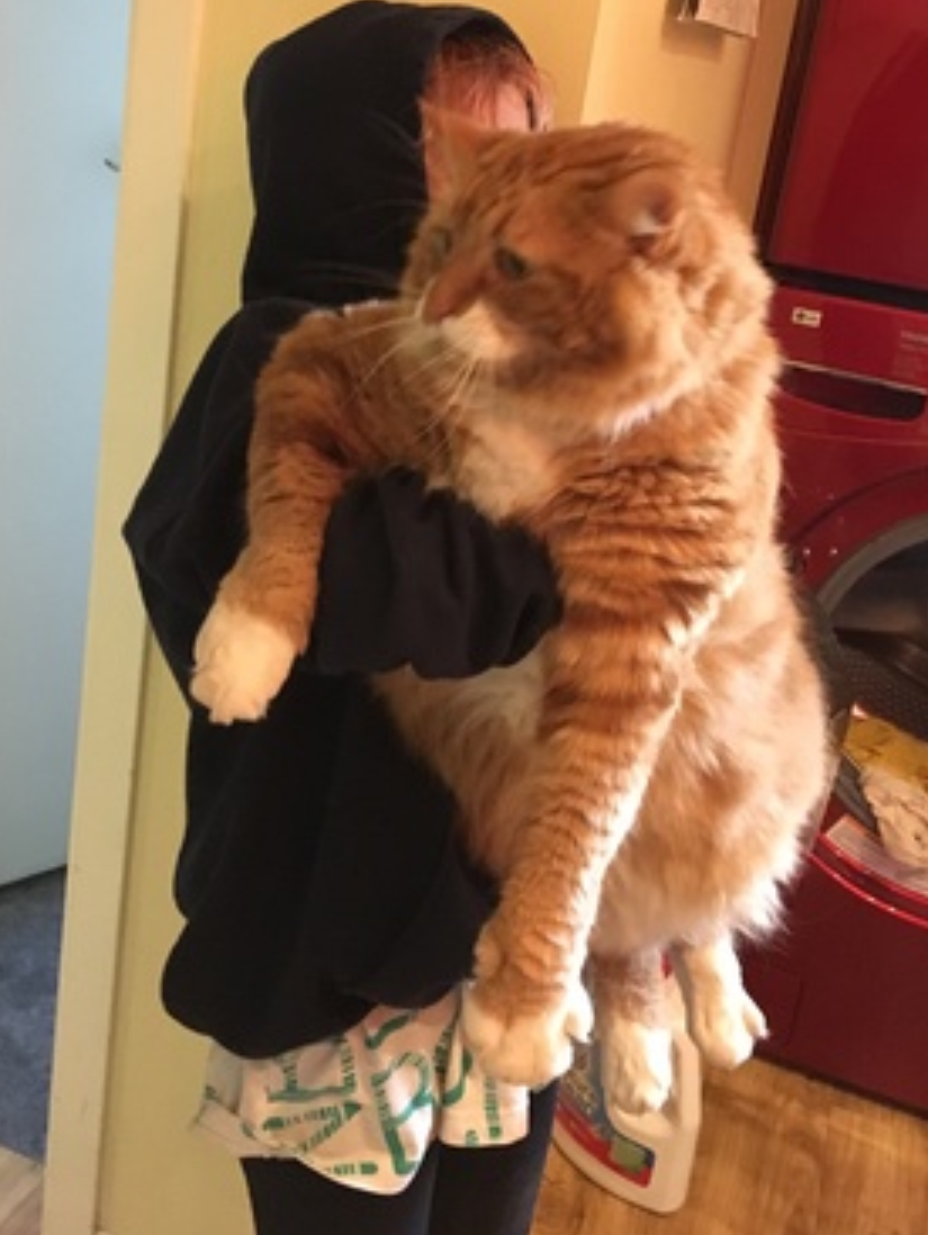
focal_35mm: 38
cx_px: 425
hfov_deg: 37.7
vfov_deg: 48.3
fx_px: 1357
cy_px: 432
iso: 320
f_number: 2.2
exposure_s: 1/15
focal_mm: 4.15
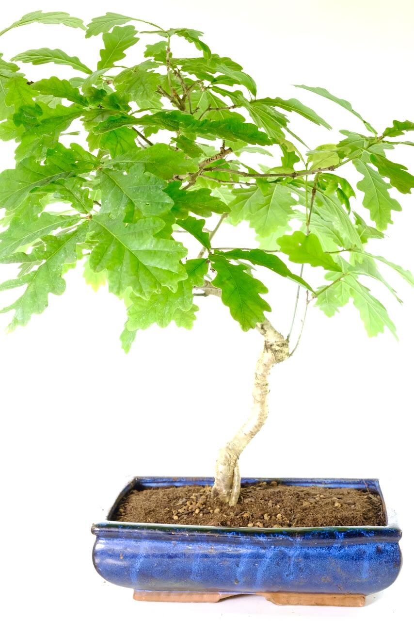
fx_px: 1069
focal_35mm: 62
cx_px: 207
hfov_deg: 21.9
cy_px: 310
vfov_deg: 32.4
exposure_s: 1/40
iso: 3200
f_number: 9
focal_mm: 41.1
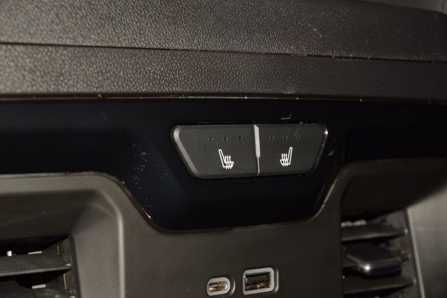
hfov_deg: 19.5
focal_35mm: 105
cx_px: 224
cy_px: 149
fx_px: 1304
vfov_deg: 13.0
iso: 100
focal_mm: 70
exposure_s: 1/125
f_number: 8
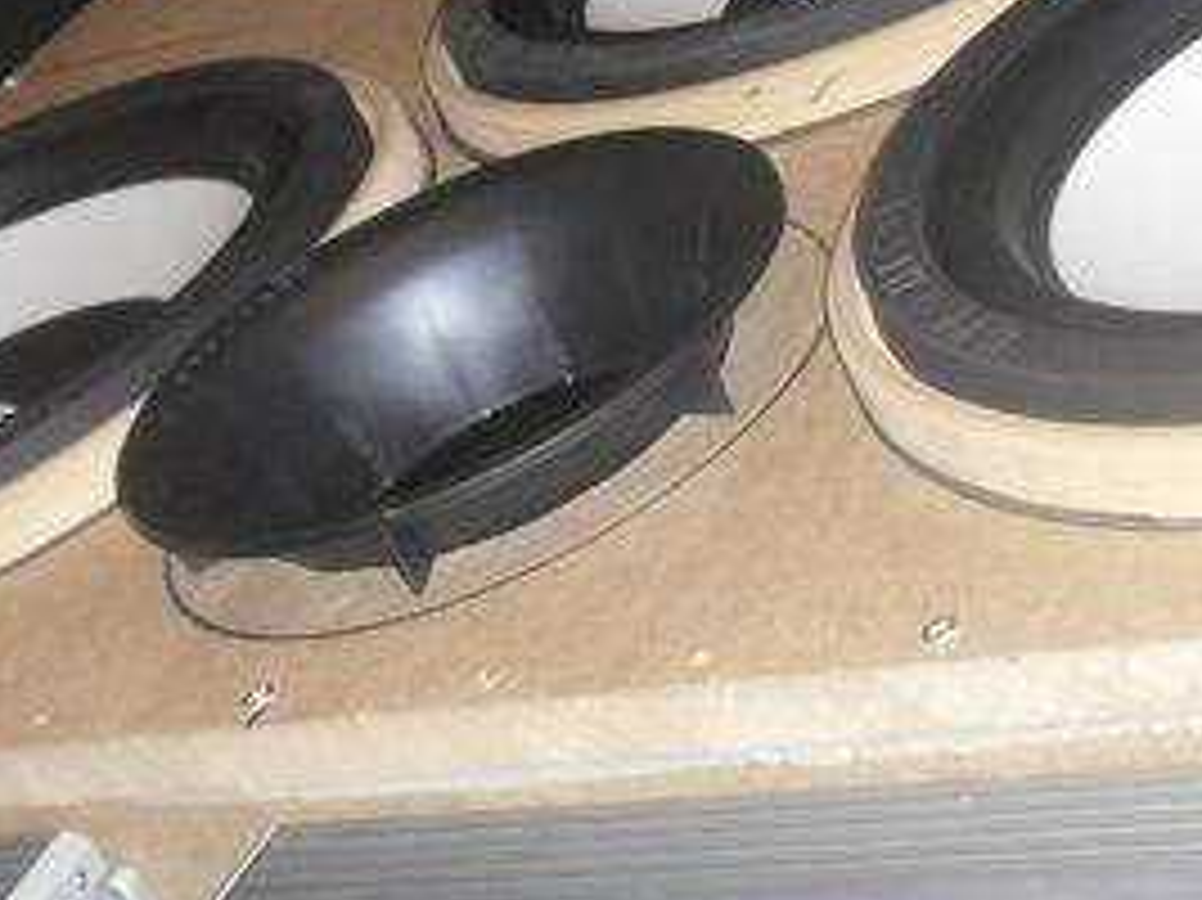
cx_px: 882
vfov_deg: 16.2
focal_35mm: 91
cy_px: 441
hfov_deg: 21.4
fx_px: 3158
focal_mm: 6.2
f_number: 2.8
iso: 200
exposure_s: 1/60
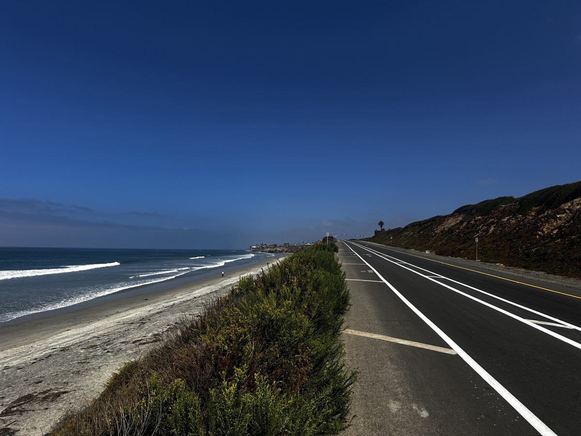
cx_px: 290
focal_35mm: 24
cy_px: 218
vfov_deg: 56.8
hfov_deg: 71.6
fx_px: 403
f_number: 1.78
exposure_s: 1/7042
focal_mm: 6.86
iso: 80
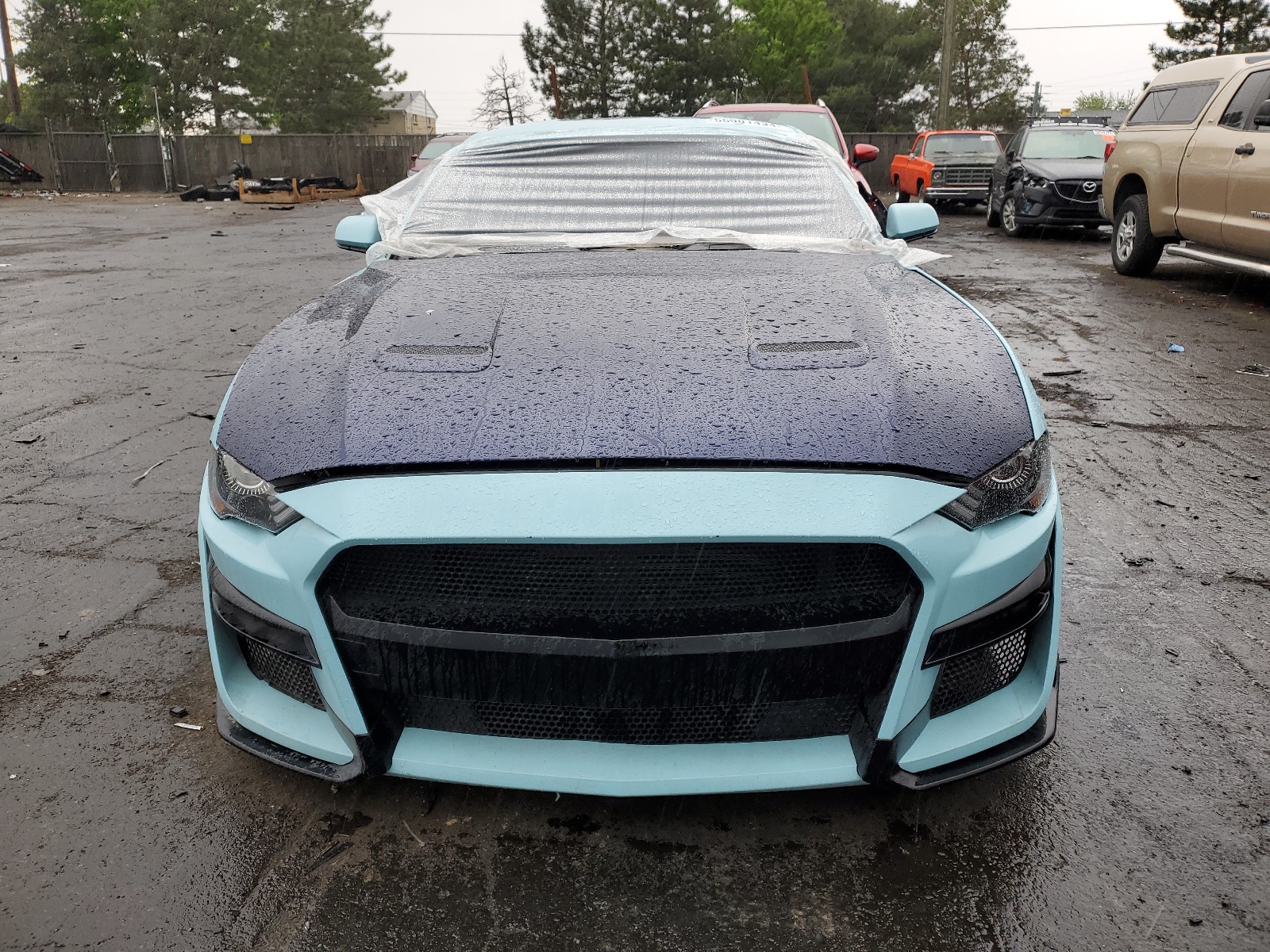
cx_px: 635
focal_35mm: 26
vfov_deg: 53.1
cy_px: 476
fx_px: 954
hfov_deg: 67.3
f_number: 1.5
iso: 50
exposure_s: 1/120
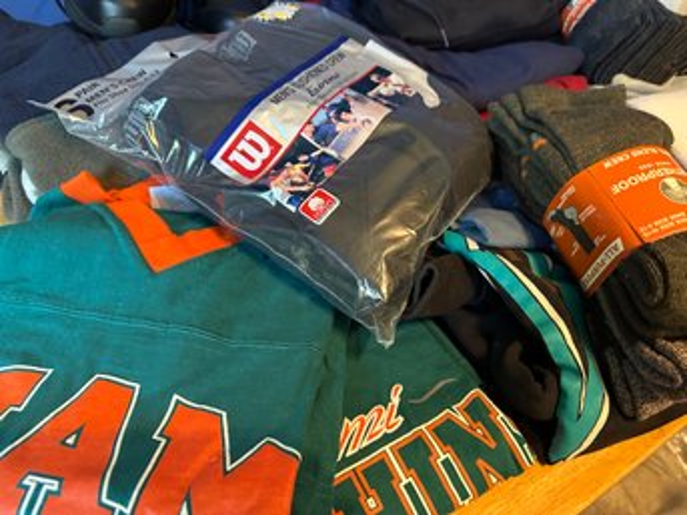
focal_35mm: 24
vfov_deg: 56.8
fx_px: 476
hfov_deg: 71.6
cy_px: 258
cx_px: 344
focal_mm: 6.86
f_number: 1.78
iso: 640
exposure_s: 1/40
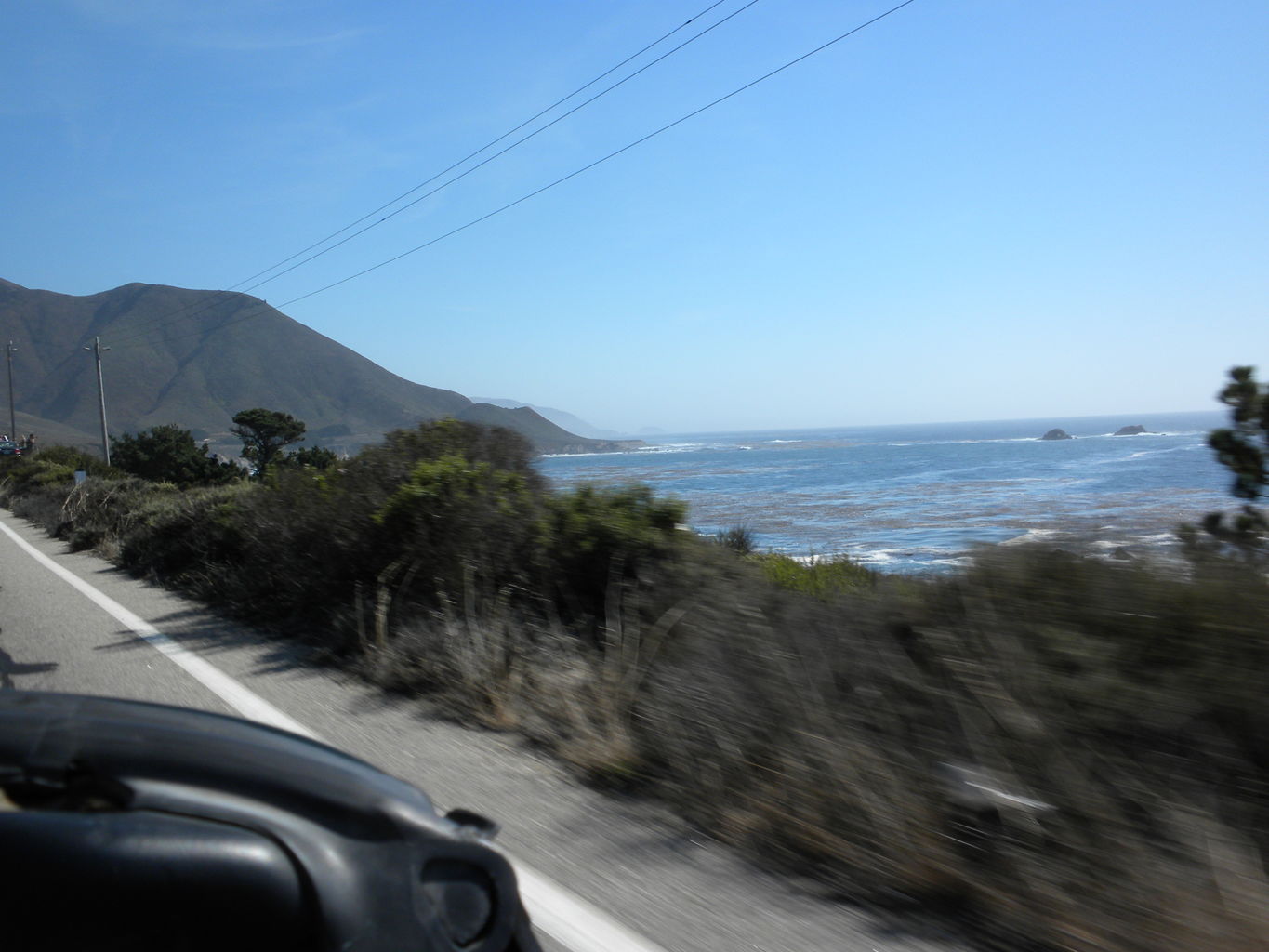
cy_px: 476
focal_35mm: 37
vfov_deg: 38.7
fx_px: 1357
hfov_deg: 50.1
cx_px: 634
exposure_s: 1/143
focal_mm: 6.6
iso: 64
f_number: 10
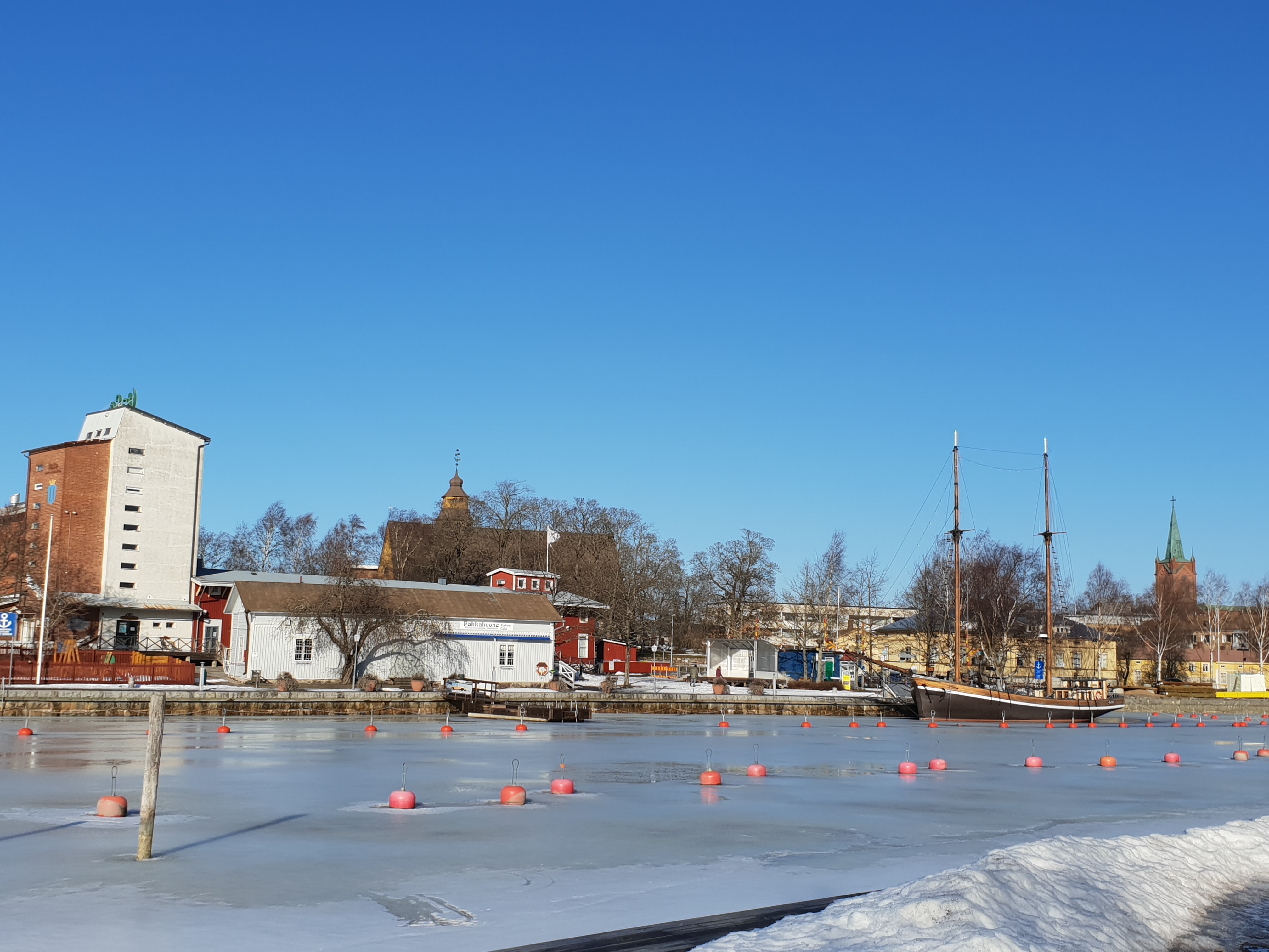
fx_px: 953
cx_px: 634
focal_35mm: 26
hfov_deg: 67.3
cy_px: 476
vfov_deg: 53.1
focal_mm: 4.3
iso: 50
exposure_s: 1/2242
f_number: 2.4
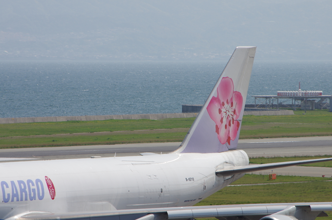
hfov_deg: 4.6
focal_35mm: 450
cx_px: 166
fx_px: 4141
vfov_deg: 3.0
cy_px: 110
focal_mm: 300
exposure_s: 1/500
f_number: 11
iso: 200
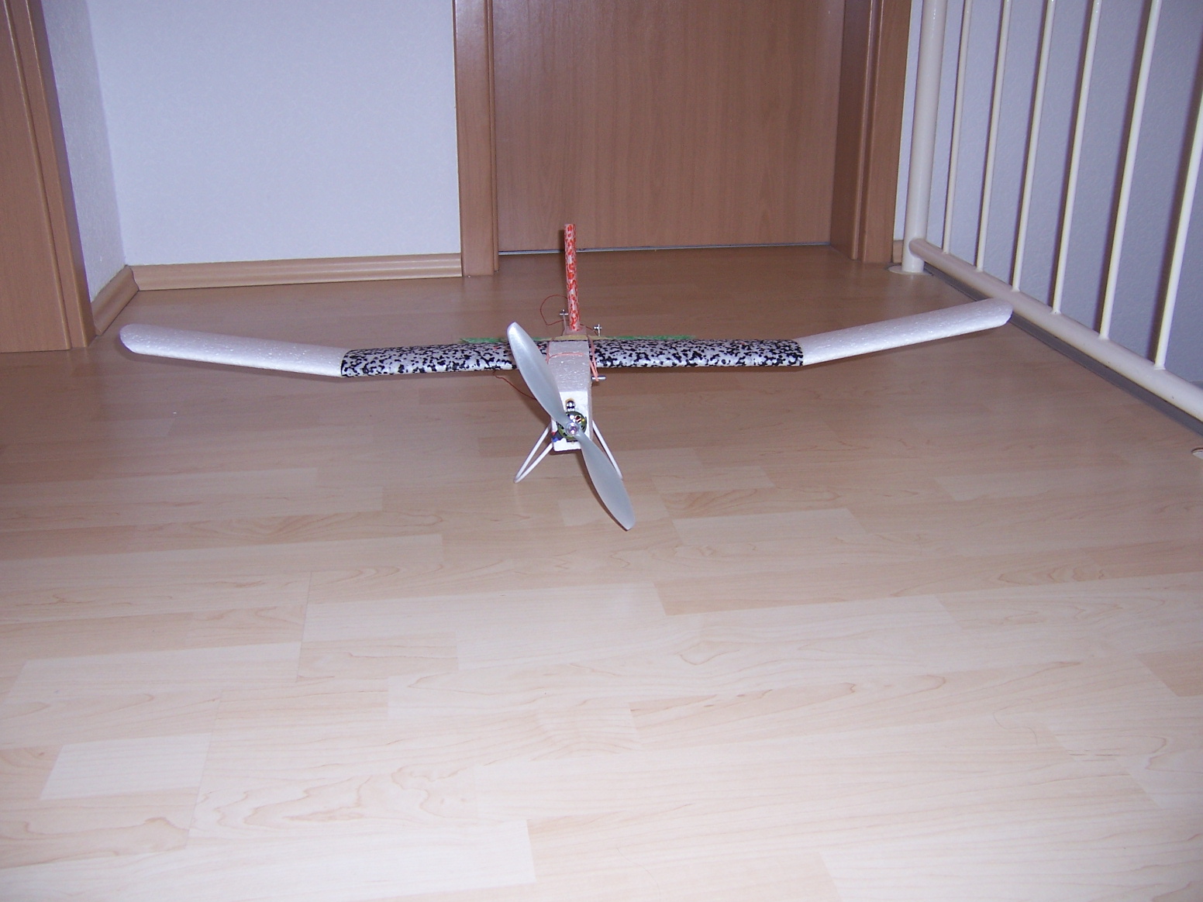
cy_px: 451
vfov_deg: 42.9
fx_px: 1147
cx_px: 602
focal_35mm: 33
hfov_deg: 55.4
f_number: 2.8
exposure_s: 1/60
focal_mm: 5.5
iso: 80
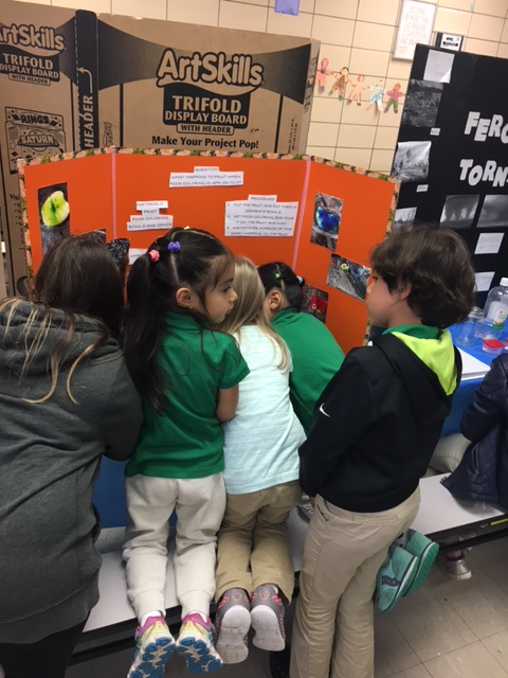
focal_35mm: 29
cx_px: 254
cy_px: 339
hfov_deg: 48.2
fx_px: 567
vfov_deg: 61.7
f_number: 2.2
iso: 32
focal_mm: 4.15
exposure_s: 1/30
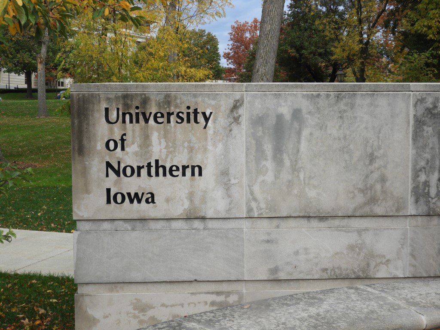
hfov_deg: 38.2
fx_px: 636
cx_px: 220
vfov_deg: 29.1
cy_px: 165
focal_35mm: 50
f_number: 4
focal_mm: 9
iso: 100
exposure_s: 1/160
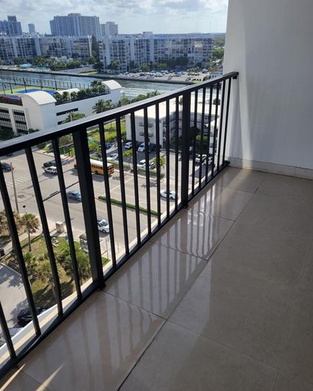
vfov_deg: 62.2
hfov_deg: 51.5
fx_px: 324
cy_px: 190
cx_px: 156
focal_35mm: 28
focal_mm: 5.4
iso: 40
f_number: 1.8
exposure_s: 1/2339
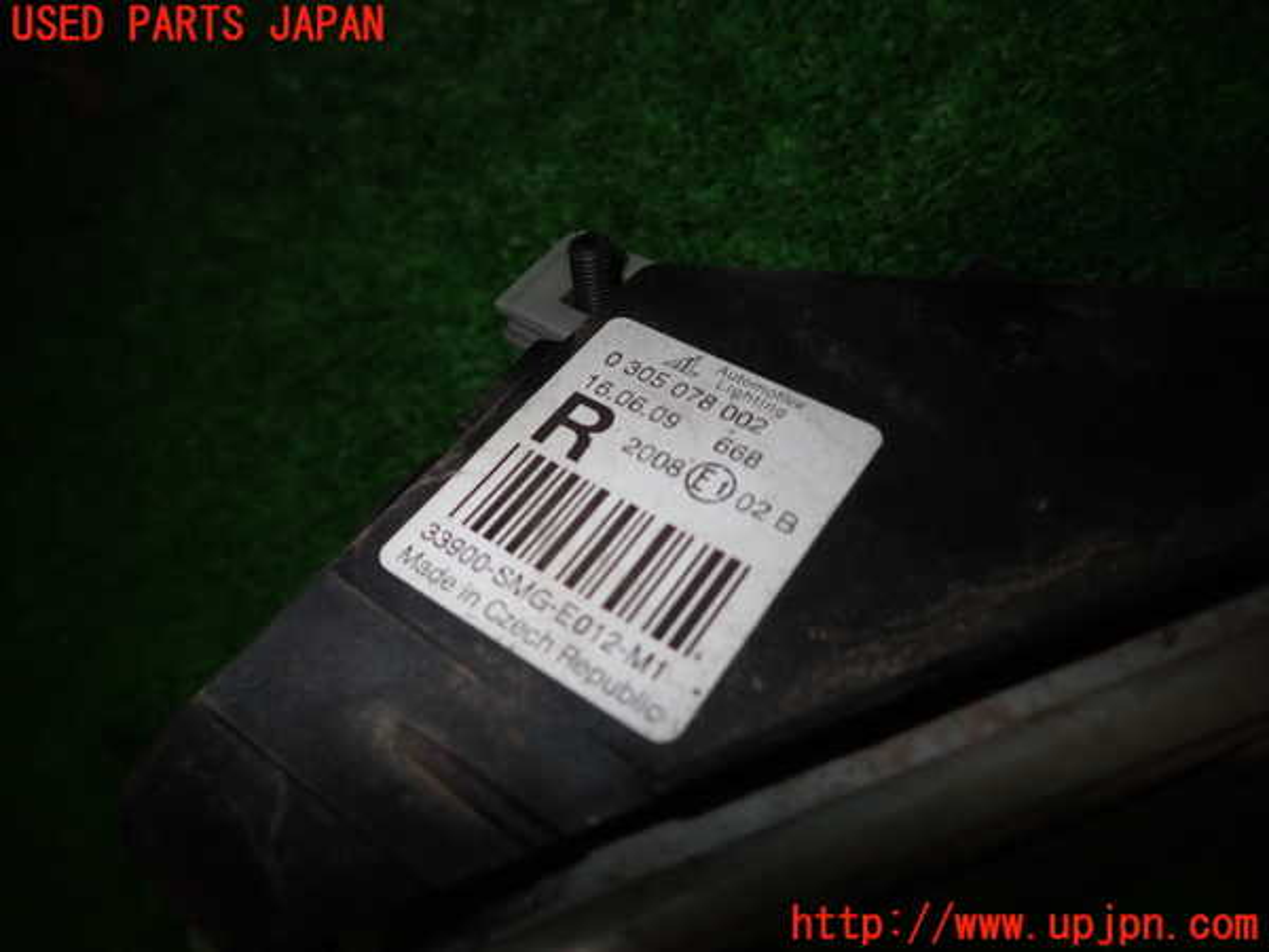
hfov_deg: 69.4
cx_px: 634
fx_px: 916
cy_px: 476
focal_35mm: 25
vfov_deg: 54.9
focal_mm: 4.5
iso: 200
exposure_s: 1/30
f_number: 5.6
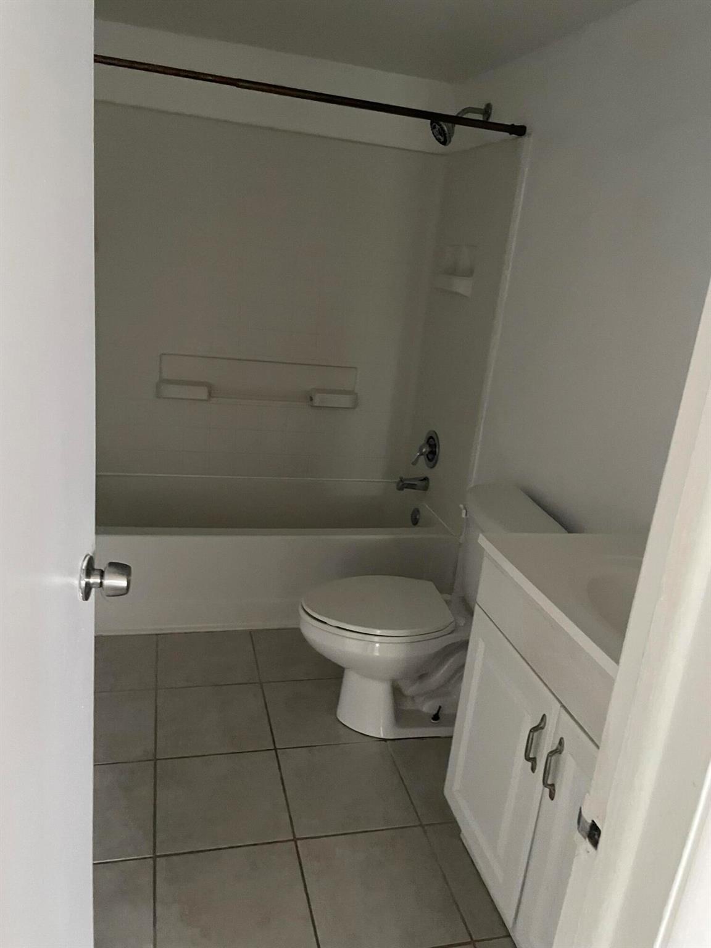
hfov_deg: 53.1
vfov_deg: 67.3
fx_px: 712
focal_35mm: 26
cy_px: 474
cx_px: 356
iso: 800
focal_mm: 4.2
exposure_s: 1/30
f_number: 1.6
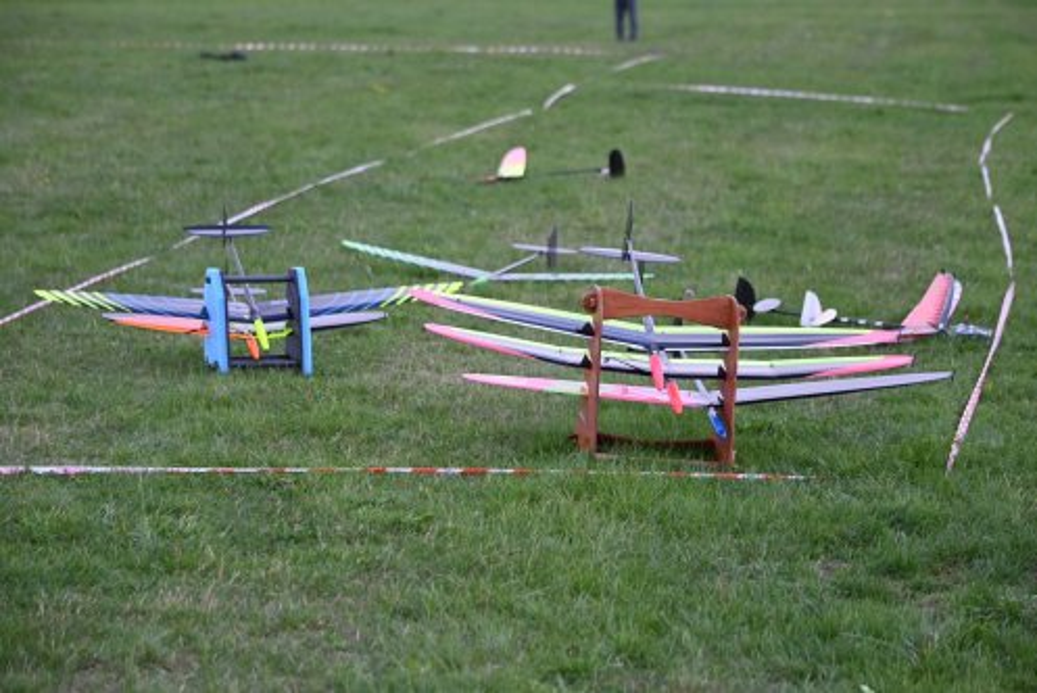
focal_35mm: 135
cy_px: 346
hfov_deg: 15.2
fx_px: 3891
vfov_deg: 10.2
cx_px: 518
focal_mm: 135
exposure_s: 1/2000
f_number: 4.8
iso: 1250
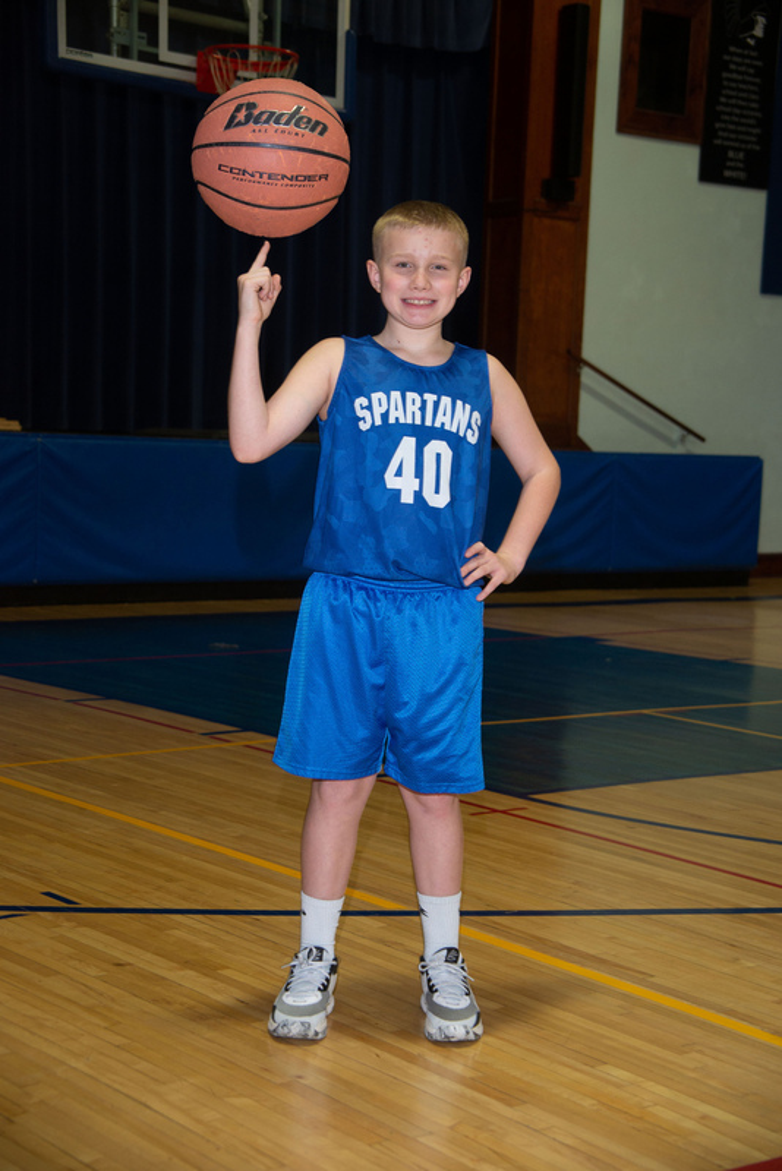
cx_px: 391
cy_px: 586
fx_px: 1953
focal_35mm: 60
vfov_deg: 33.4
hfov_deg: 22.6
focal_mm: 60
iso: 800
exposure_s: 1/80
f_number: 7.1
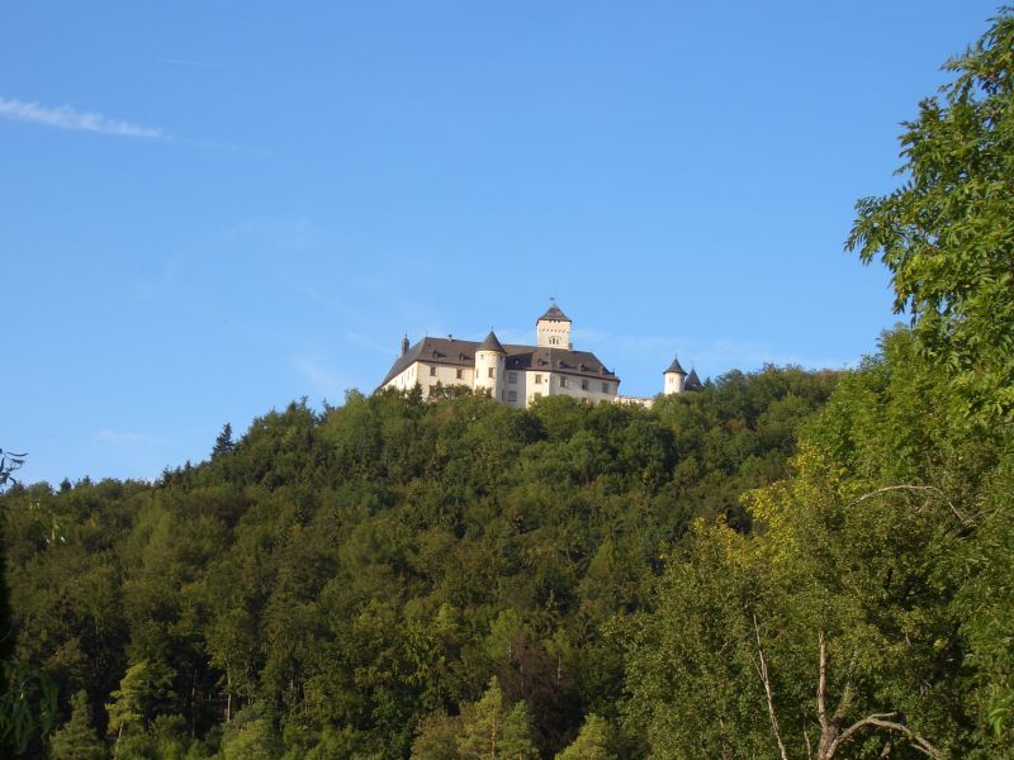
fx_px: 2168
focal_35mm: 74
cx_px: 507
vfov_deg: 19.9
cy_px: 380
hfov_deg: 26.3
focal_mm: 12.2
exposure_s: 1/160
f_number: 6.2
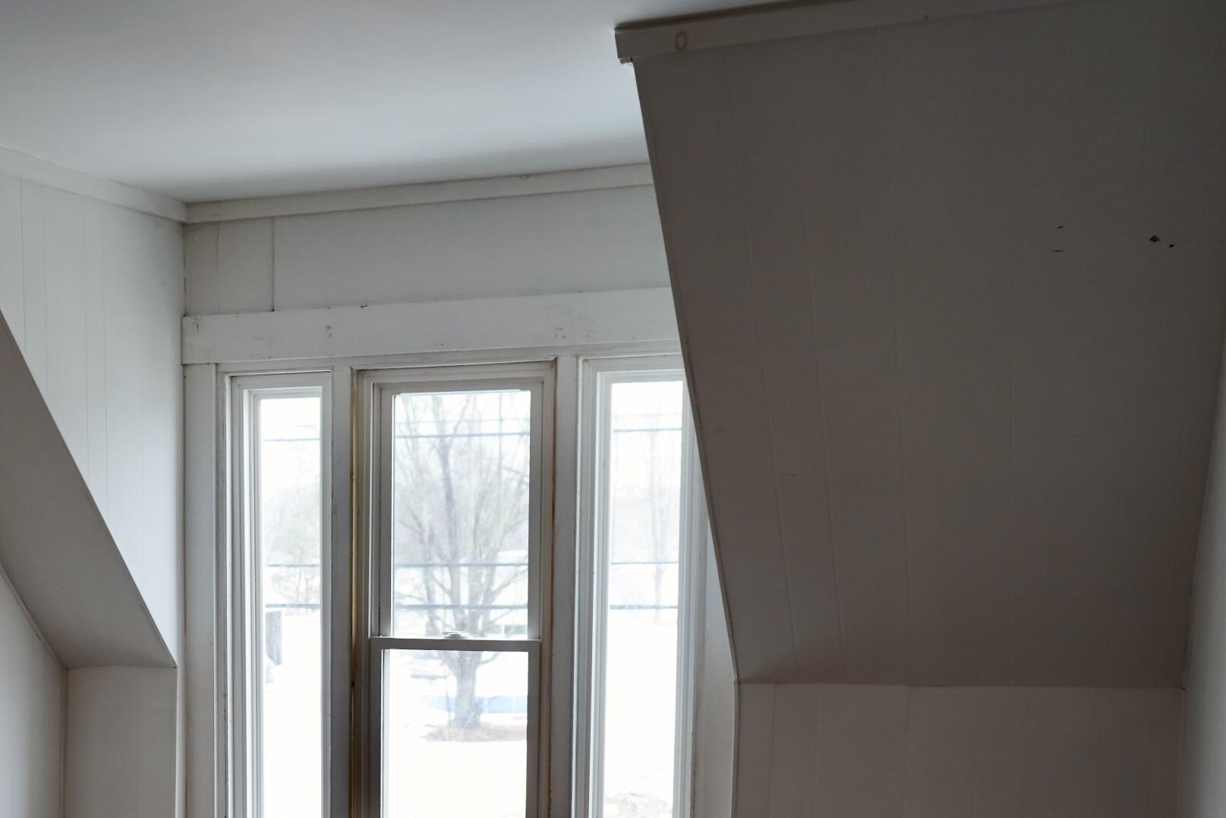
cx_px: 174
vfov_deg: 25.1
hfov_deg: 36.3
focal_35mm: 52
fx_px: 1771
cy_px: 750
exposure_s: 1/160
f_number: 4
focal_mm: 28
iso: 400
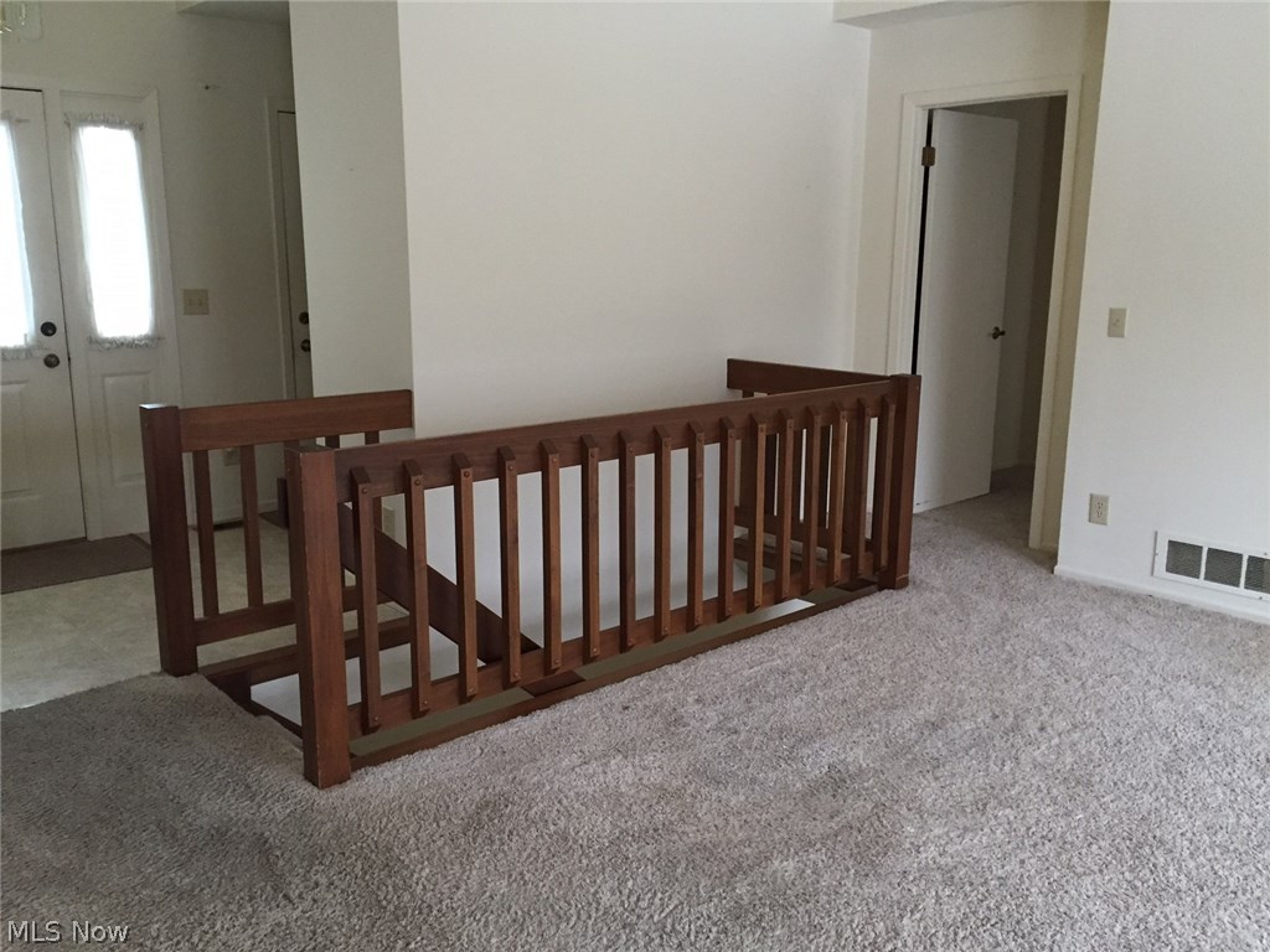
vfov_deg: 48.2
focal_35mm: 29
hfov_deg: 61.7
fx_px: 1064
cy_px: 476
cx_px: 635
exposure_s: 1/30
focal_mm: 4.15
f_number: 2.2
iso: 250
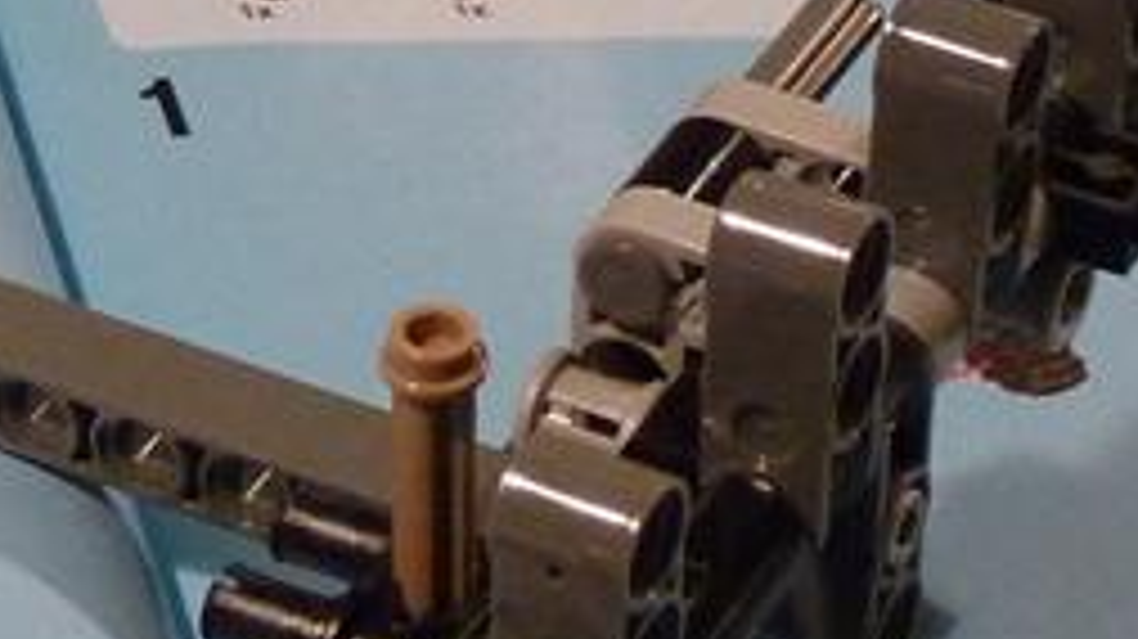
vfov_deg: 6.5
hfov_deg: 11.3
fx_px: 5579
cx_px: -472
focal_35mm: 185
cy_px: 526
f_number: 3.7
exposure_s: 1/25
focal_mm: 6.9
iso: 400
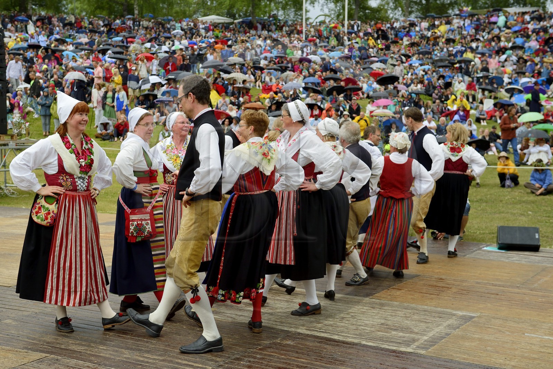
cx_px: 276
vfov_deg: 28.1
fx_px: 737
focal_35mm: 48
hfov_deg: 41.1
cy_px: 184
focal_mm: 48
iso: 800
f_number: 4.5
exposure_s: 1/200
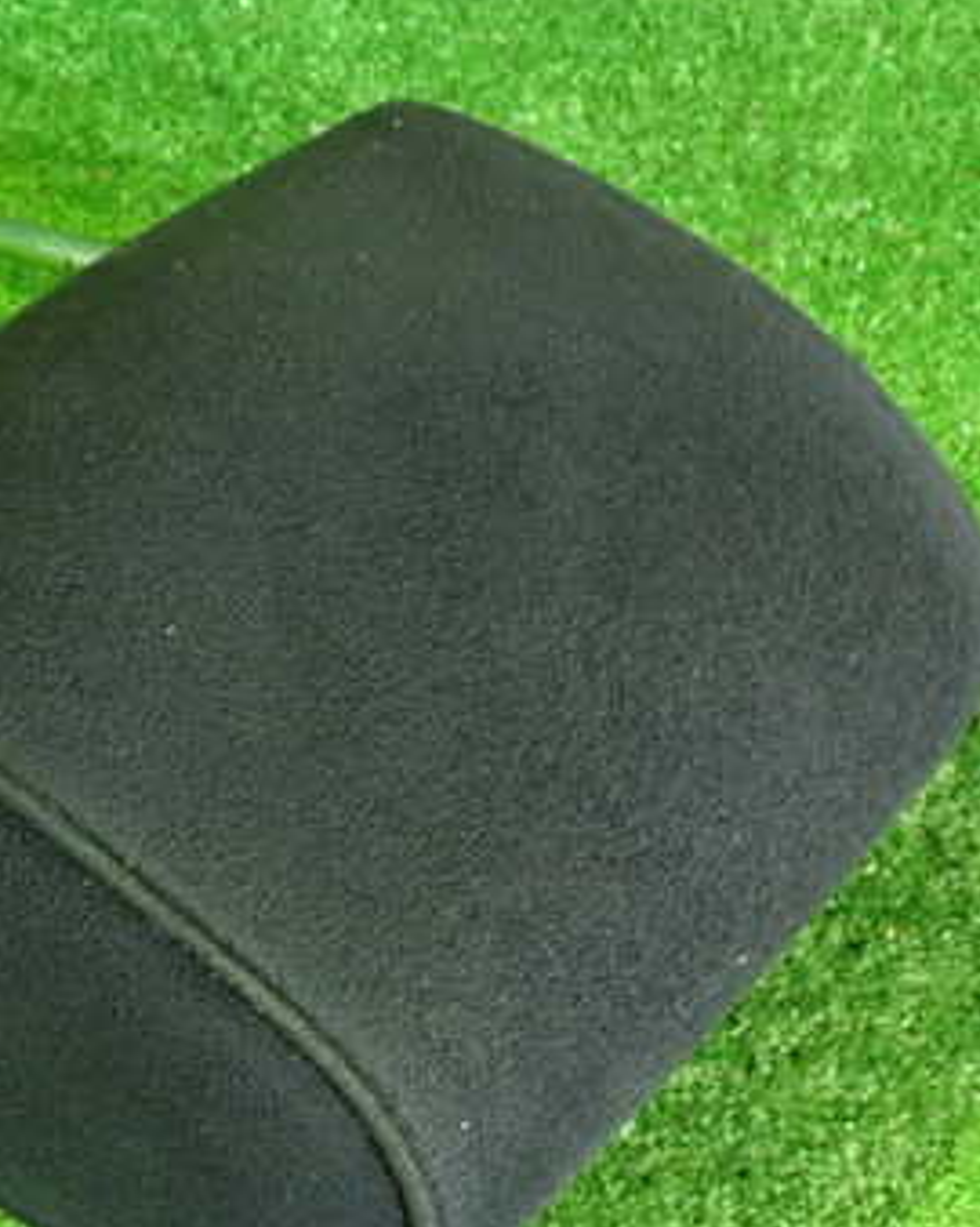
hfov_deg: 28.3
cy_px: 657
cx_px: 156
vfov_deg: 36.0
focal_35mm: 52
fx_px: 1887
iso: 800
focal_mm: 5.4
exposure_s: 1/15
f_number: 2.3
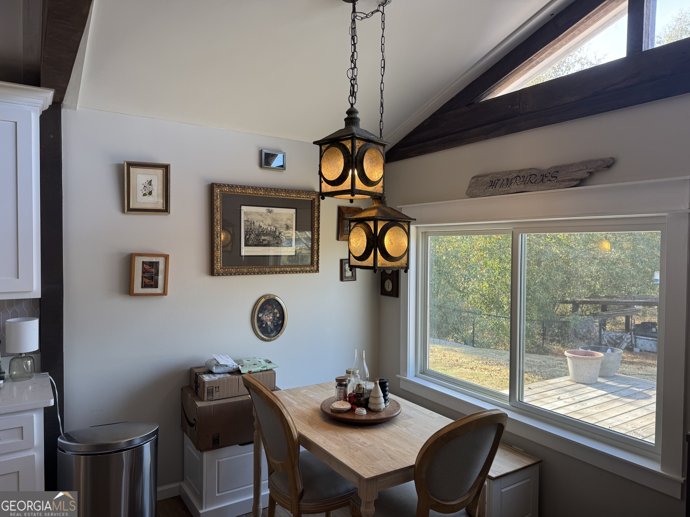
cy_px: 258
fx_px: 478
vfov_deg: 56.8
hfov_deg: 71.6
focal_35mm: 24
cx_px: 345
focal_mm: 6.76
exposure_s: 1/111
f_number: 1.78
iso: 80
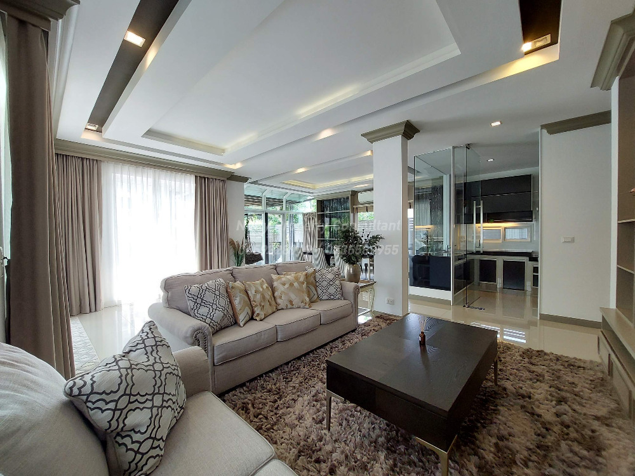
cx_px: 318
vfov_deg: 89.9
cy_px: 238
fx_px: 238
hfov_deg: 106.2
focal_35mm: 13
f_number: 2.2
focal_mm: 1.74
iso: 100
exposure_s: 1/50
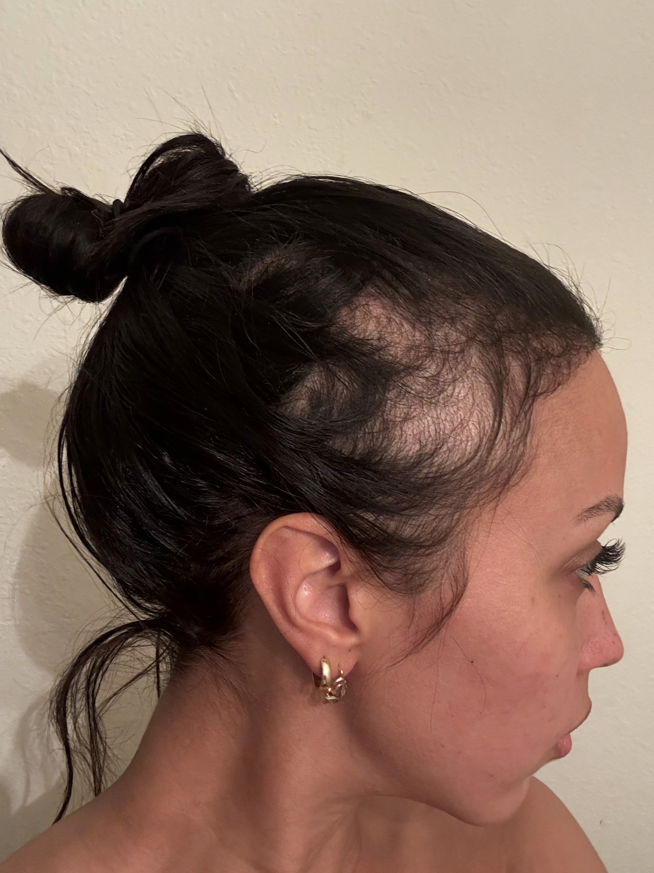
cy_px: 436
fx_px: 756
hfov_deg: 46.8
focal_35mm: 30
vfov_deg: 60.0
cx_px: 327
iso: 320
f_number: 1.9
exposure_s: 1/40
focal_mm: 2.69
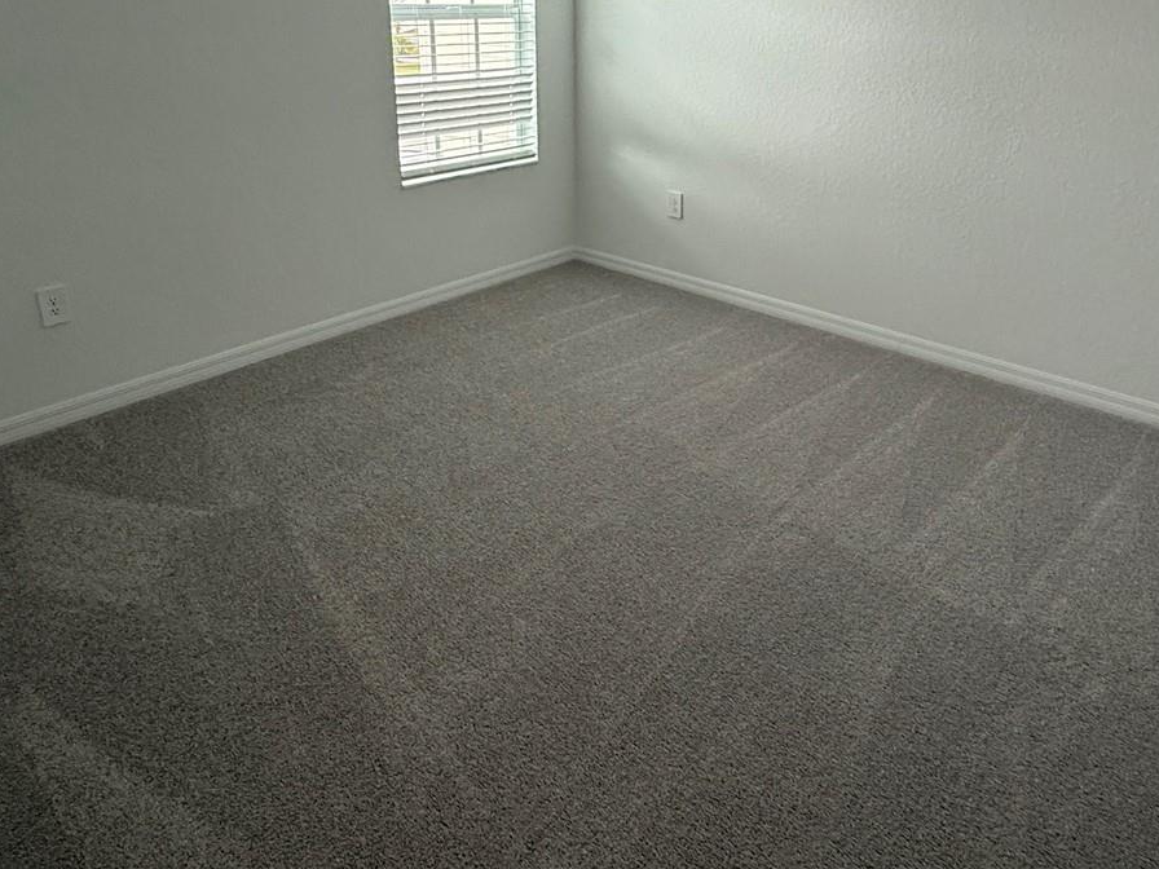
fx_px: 837
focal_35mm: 25
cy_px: 248
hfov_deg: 69.4
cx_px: 592
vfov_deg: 53.1
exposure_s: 1/120
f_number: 2.2
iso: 250
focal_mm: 2.22
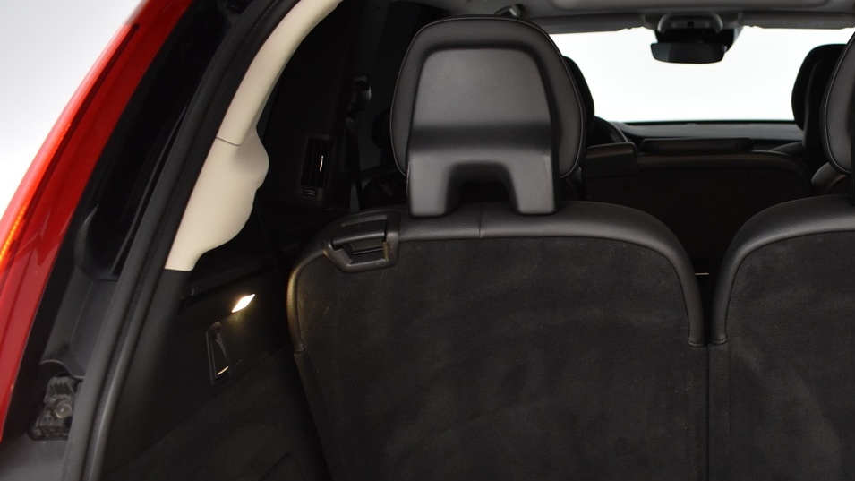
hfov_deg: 40.8
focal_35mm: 48
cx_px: 704
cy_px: 376
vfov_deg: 24.6
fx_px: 1088
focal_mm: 18
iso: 1000
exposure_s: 1/30
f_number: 3.5
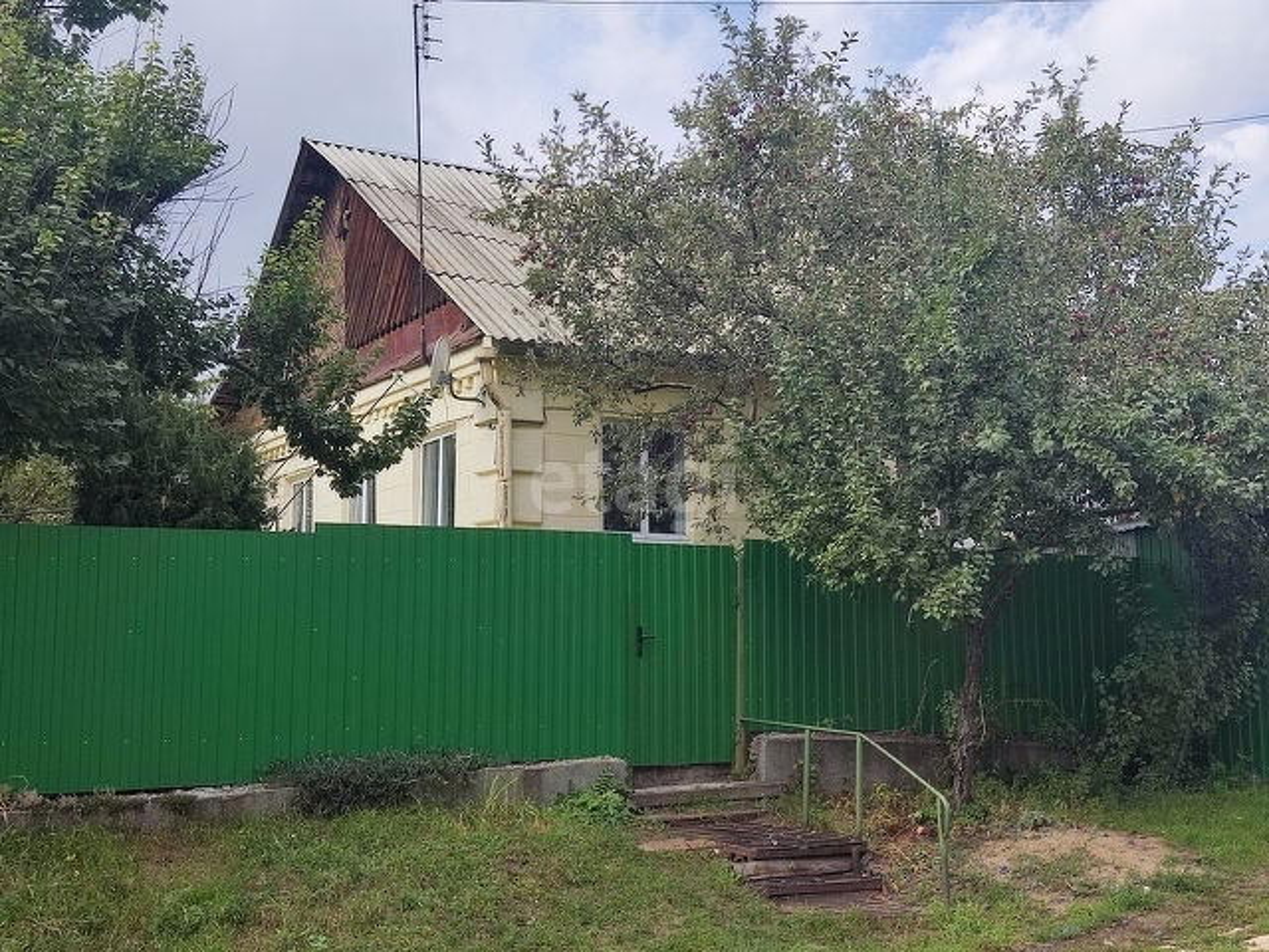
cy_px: 476
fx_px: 1613
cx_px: 634
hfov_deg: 42.9
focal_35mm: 44
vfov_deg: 32.9
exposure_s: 1/1178
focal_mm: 4.71
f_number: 1.79
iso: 50
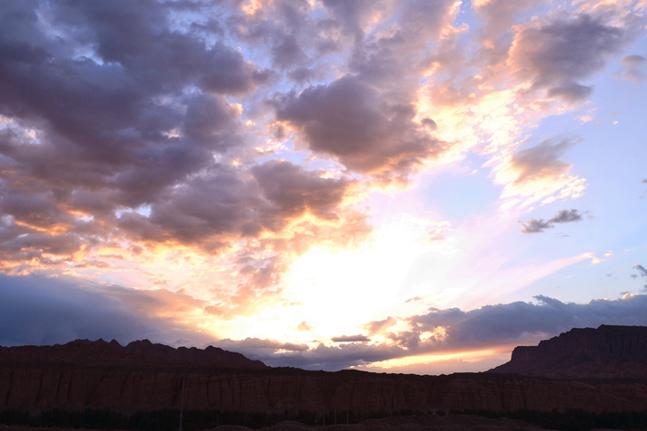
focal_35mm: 38
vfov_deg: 35.0
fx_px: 683
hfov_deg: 50.7
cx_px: 321
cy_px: 187
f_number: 8
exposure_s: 1/125
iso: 200
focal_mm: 32
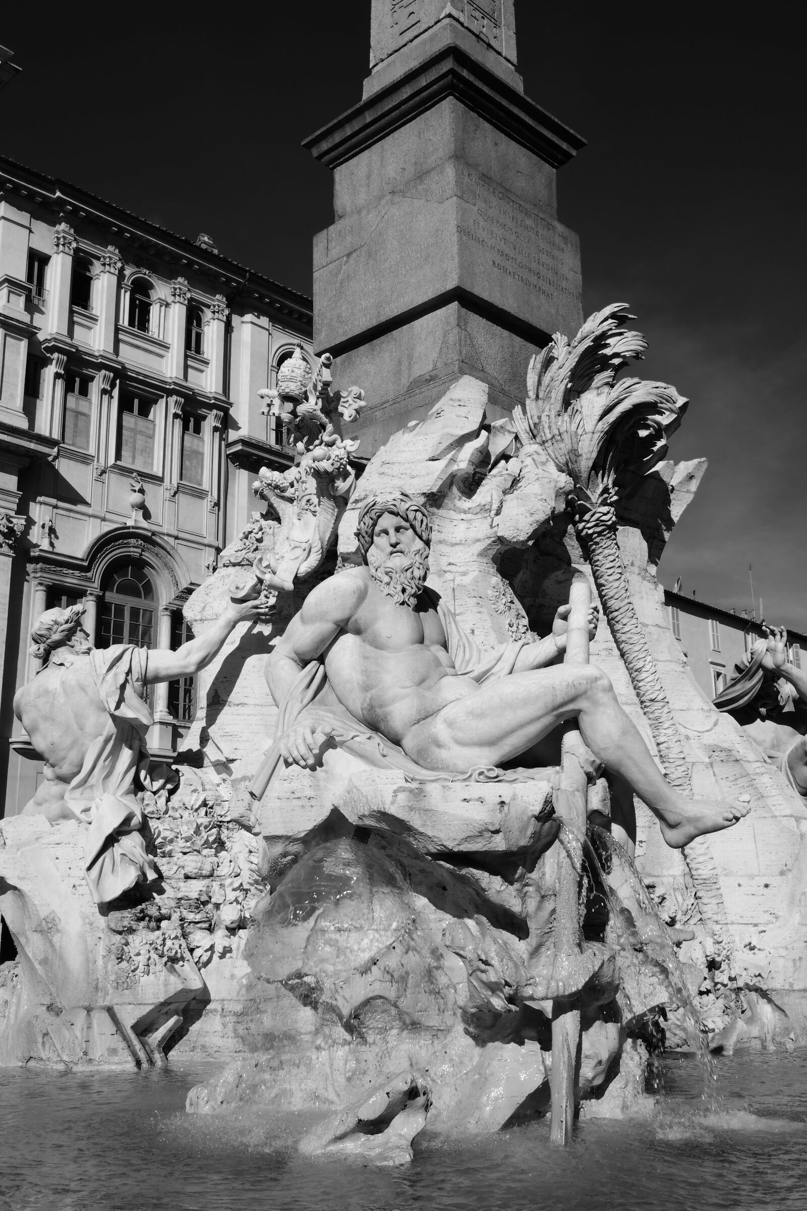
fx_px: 1110
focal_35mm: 33
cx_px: 404
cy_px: 606
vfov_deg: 57.2
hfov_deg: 40.0
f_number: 16
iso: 200
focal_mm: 22.3
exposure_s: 1/250
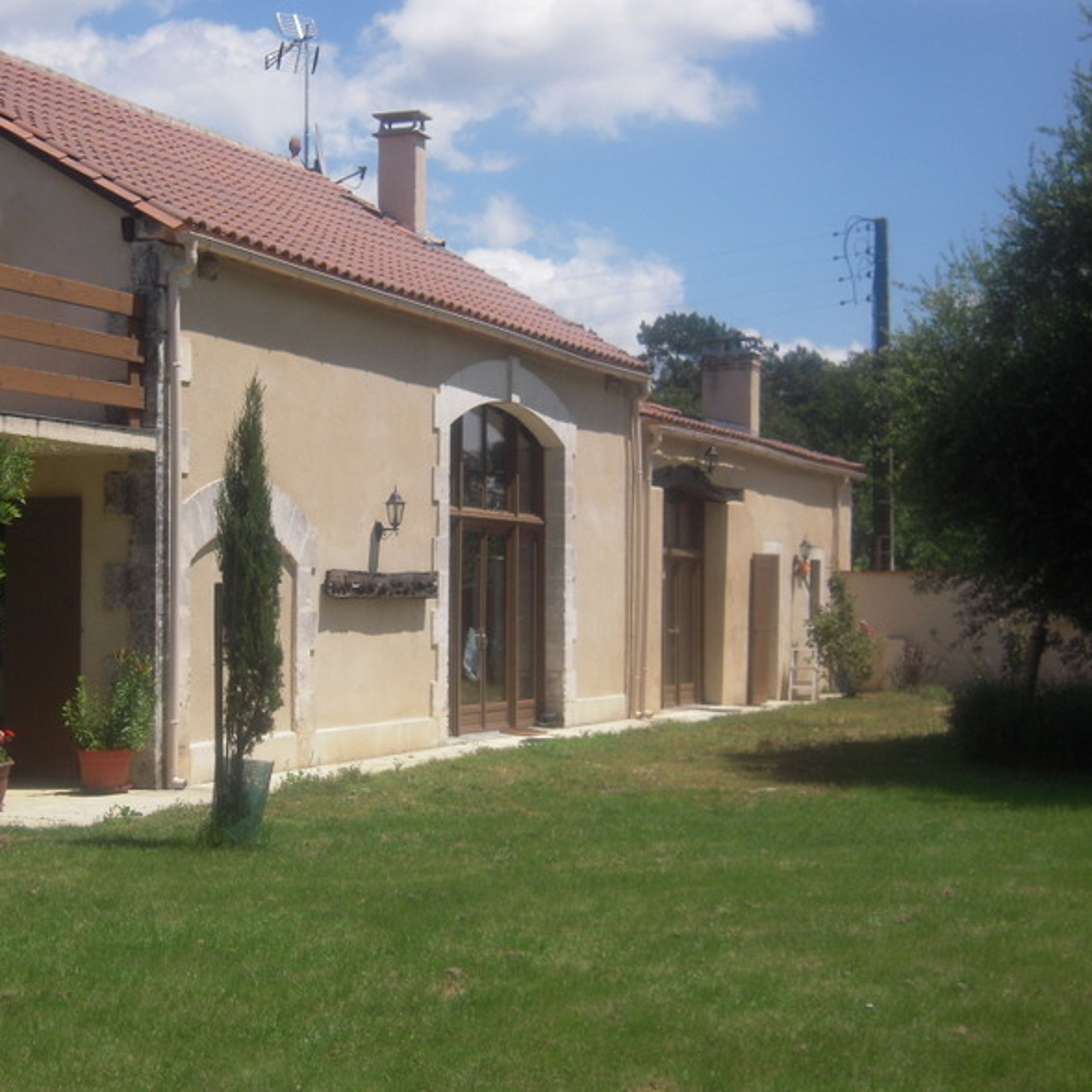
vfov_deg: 28.6
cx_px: 393
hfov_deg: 28.5
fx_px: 2141
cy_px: 541
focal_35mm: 60
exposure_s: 1/400
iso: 100
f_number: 7
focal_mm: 8.9
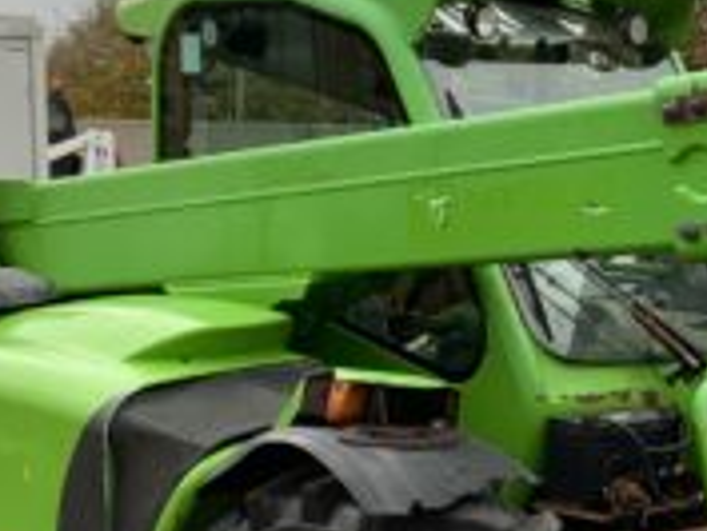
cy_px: 455
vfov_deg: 14.0
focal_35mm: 105
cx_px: 727
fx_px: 2146
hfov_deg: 18.2
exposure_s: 1/165
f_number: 1.8
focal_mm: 3
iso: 16
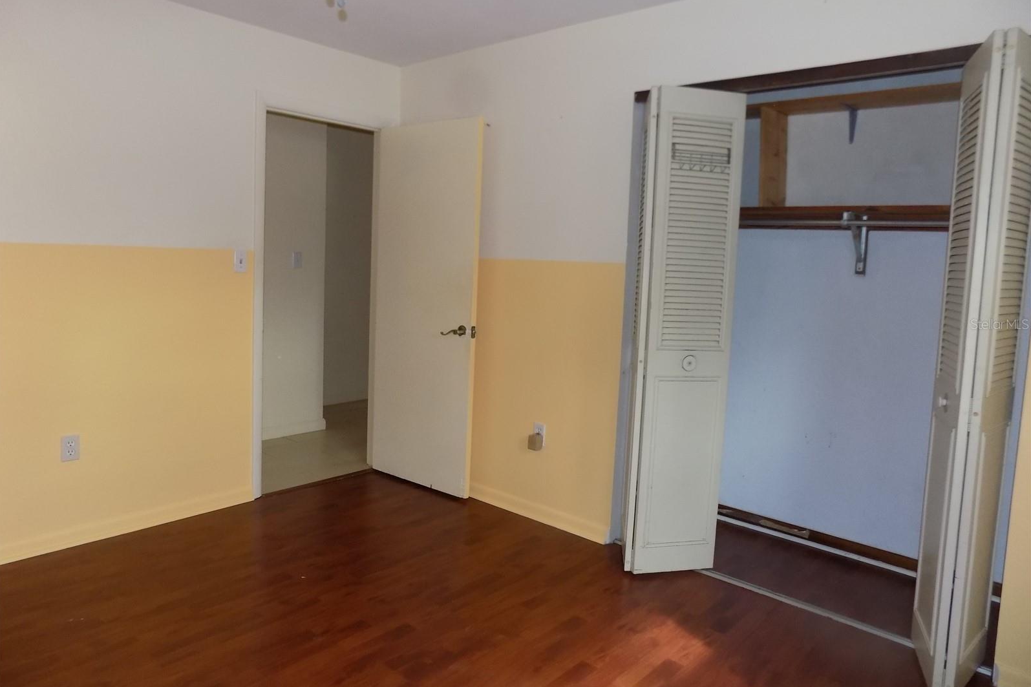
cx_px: 515
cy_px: 324
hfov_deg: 73.7
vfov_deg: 53.1
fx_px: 687
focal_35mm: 24
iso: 200
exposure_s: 1/30
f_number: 3.1
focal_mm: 4
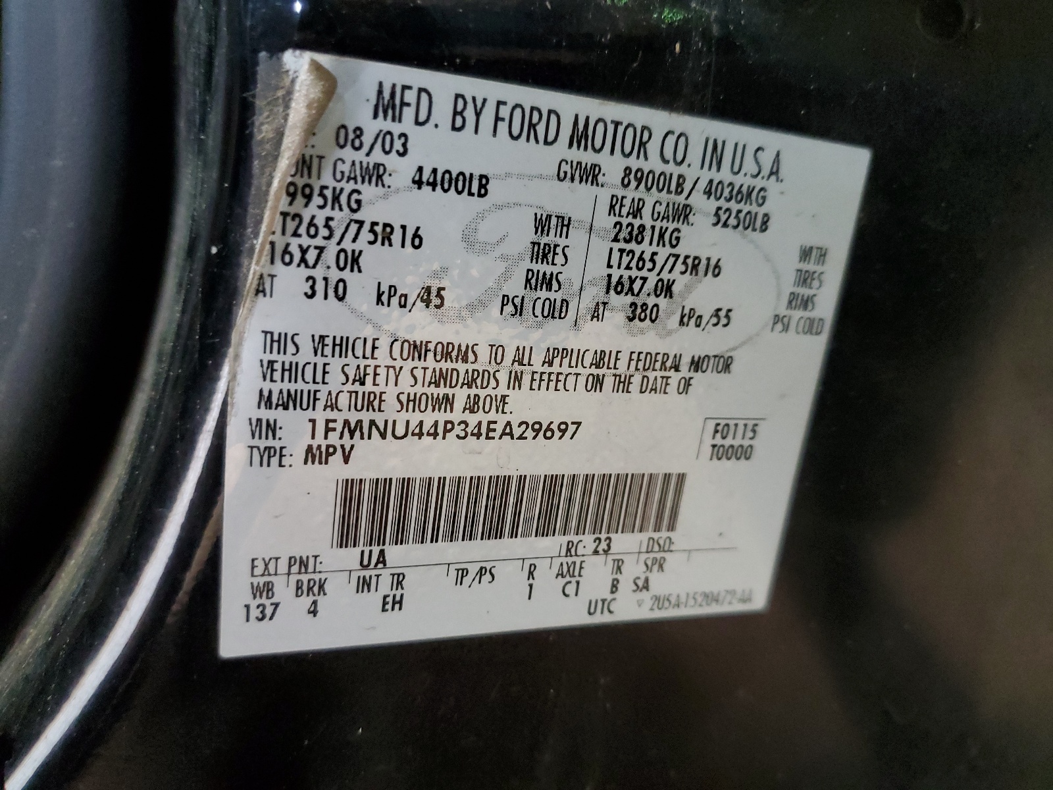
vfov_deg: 53.1
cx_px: 526
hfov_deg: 67.3
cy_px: 395
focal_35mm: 26
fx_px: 791
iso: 307
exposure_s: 1/24
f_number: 1.5
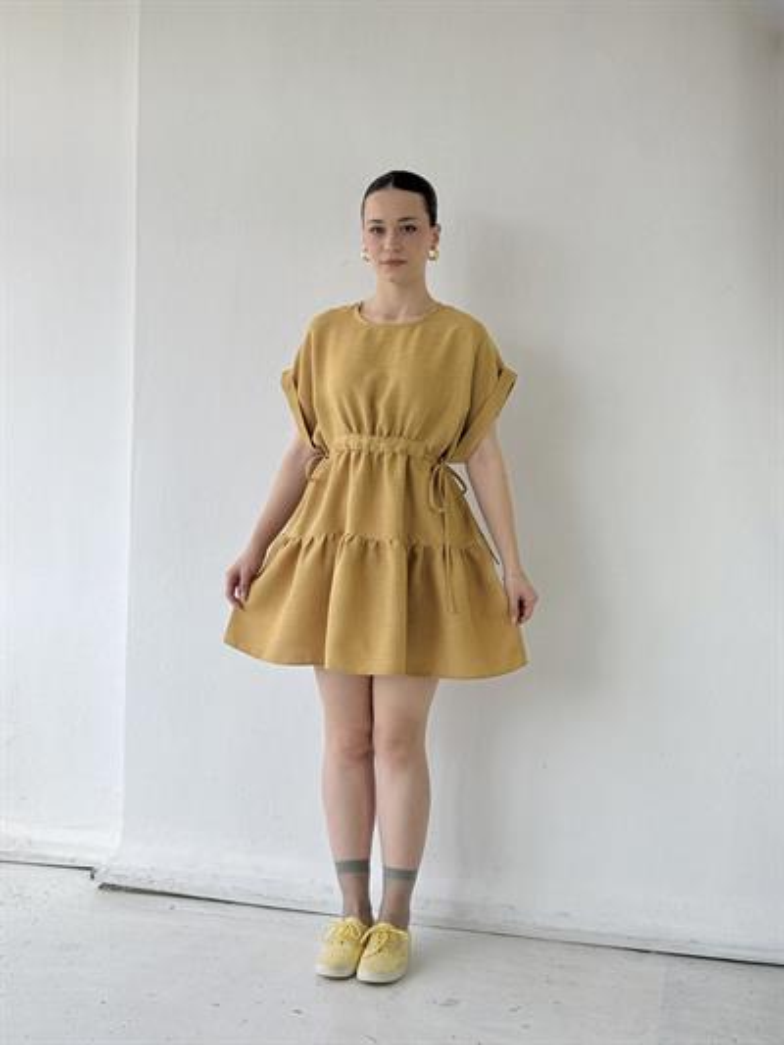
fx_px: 1449
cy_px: 522
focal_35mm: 48
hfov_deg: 30.3
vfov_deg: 39.6
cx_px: 392
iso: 64
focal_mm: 6.76
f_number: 1.78
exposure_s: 1/474
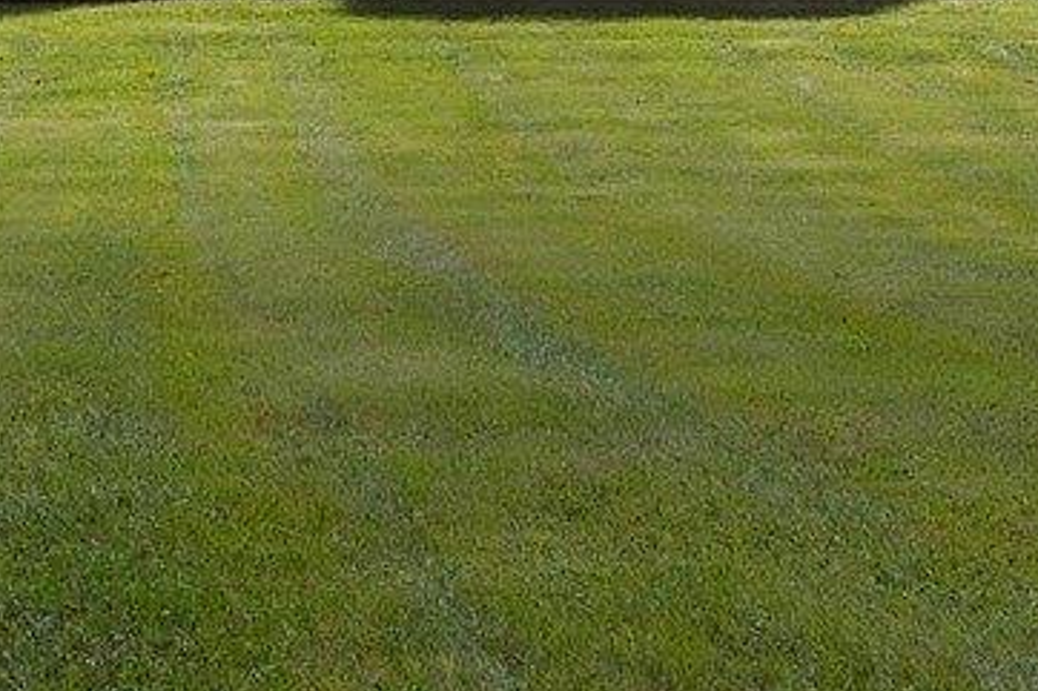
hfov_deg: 23.4
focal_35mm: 87
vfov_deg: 14.8
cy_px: -264
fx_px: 2507
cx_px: 530
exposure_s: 1/400
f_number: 9
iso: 200
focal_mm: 29
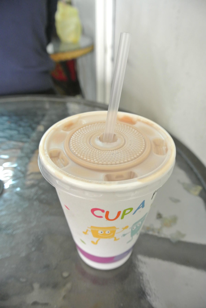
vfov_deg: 67.3
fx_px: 231
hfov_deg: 48.0
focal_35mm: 27
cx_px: 103
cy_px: 154
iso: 800
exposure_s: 1/25
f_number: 3.5
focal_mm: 10
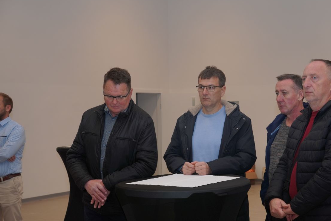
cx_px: 213
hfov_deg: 29.8
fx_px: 619
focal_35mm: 67
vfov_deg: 20.2
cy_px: 120
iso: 250
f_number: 4
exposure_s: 1/200
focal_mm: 33.5
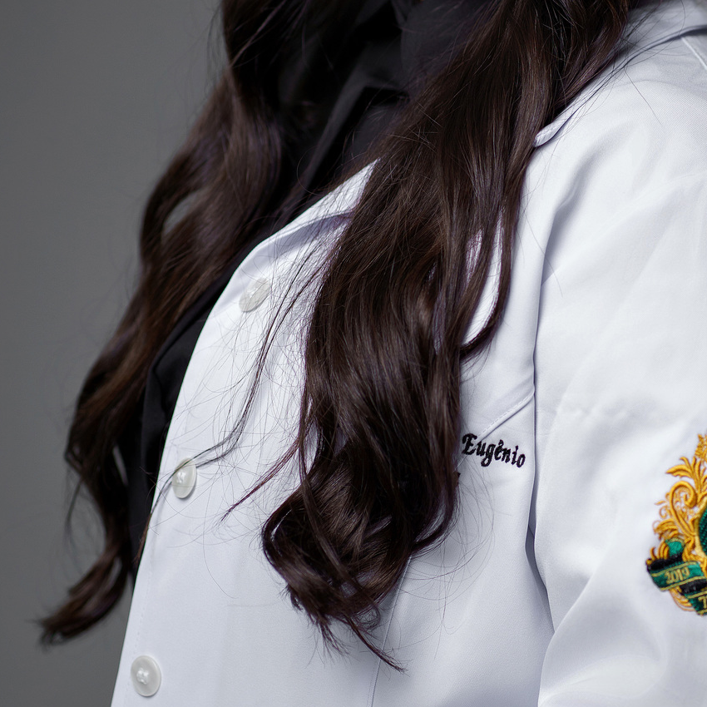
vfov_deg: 11.4
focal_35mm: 153
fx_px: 3535
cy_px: 142
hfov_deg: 11.4
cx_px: 427
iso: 320
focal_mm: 85
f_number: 2.8
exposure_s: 1/125
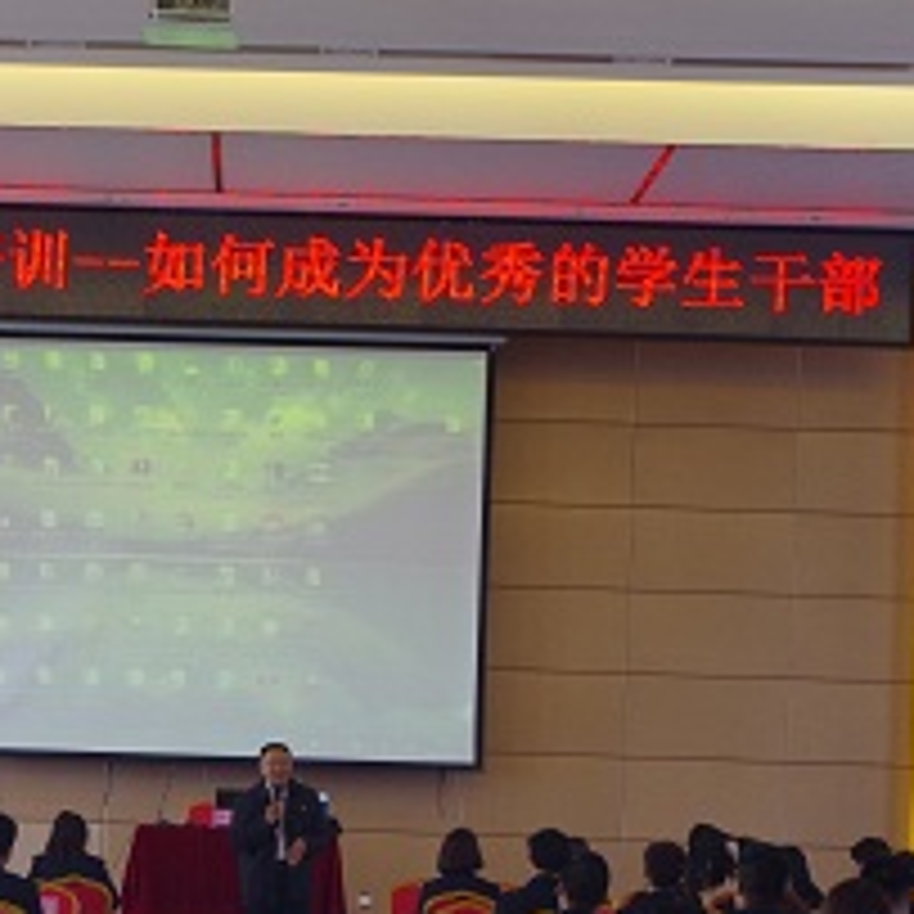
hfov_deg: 17.7
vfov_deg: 17.7
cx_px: 162
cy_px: 788
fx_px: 2898
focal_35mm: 97
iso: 800
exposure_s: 1/60
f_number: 6.3
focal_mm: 28.13
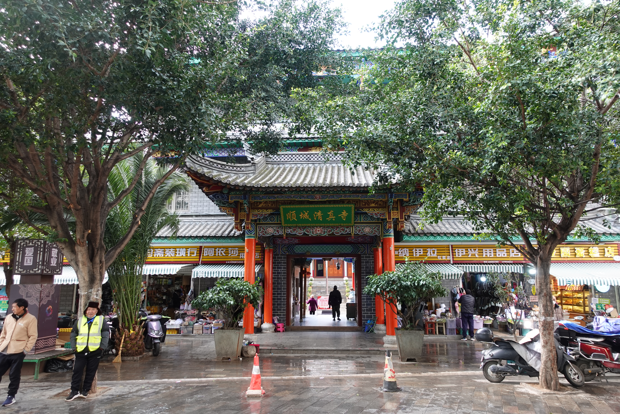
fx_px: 413
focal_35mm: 24
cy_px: 207
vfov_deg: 53.1
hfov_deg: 73.7
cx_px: 310
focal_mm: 9.4
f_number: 2.8
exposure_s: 1/60
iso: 125
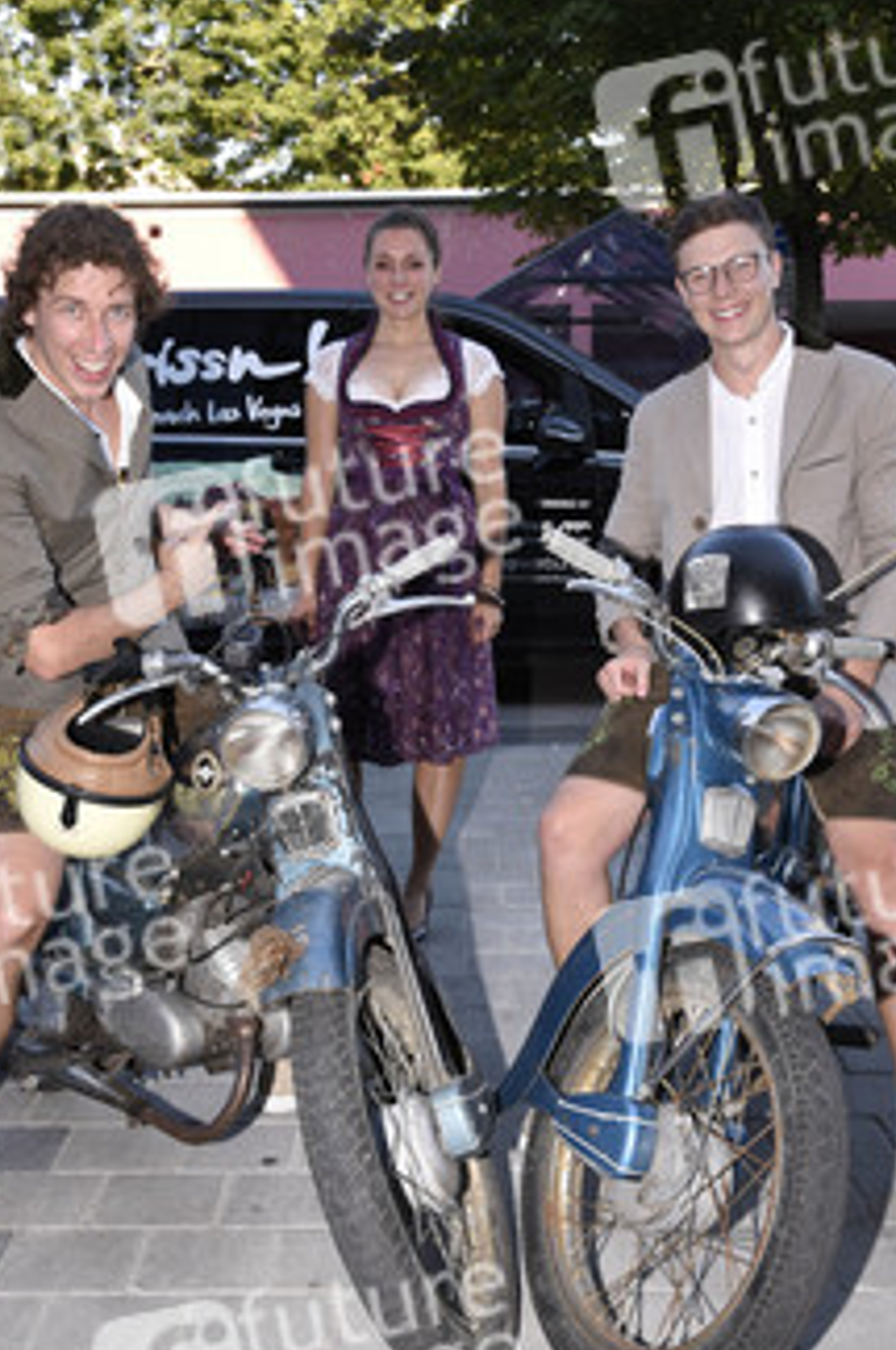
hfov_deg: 31.8
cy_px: 738
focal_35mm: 42
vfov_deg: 46.4
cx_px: 429
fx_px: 1573
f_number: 8
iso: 500
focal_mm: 34
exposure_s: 1/160
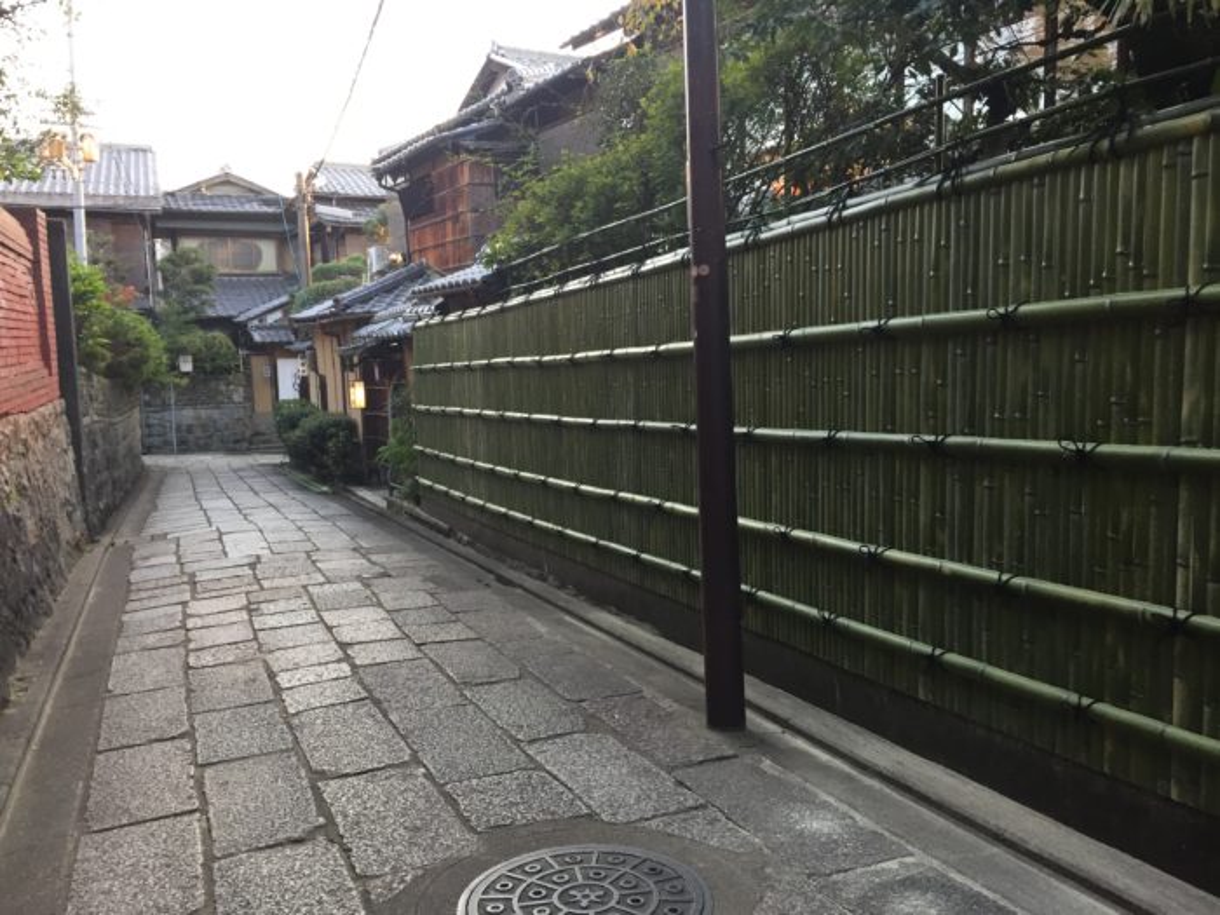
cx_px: 610
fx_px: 1022
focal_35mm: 29
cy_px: 458
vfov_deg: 48.2
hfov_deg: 61.7
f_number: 2.2
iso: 32
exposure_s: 1/30
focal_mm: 4.15
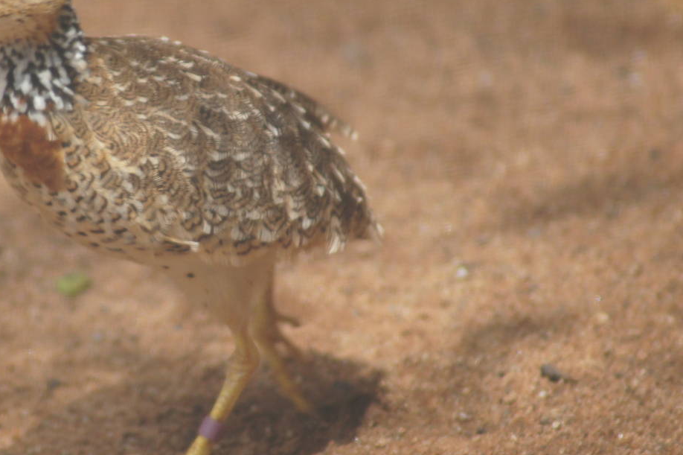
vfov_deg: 1.8
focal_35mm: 784
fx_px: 14866
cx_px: 183
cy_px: 173
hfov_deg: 2.6
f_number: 5.6
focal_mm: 300
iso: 400
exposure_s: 1/400
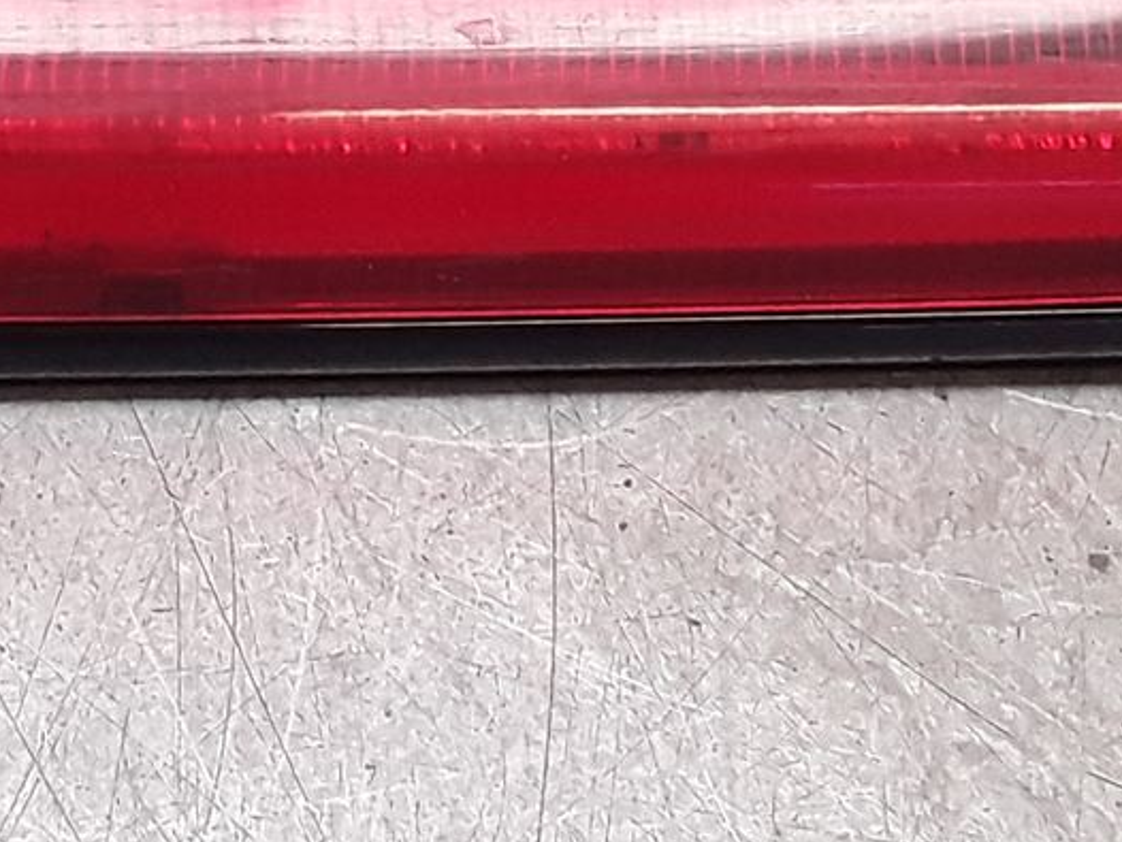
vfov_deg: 13.3
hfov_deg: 17.6
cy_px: -90
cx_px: 11
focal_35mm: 109
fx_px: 3535
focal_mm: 2.91
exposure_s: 1/120
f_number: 1.9
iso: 100
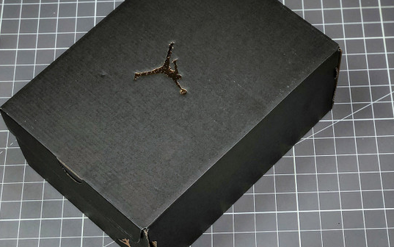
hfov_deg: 25.5
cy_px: 222
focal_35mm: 81
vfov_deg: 15.9
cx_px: 197
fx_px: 870
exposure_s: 1/50
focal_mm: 6.6
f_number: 2.8
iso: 80
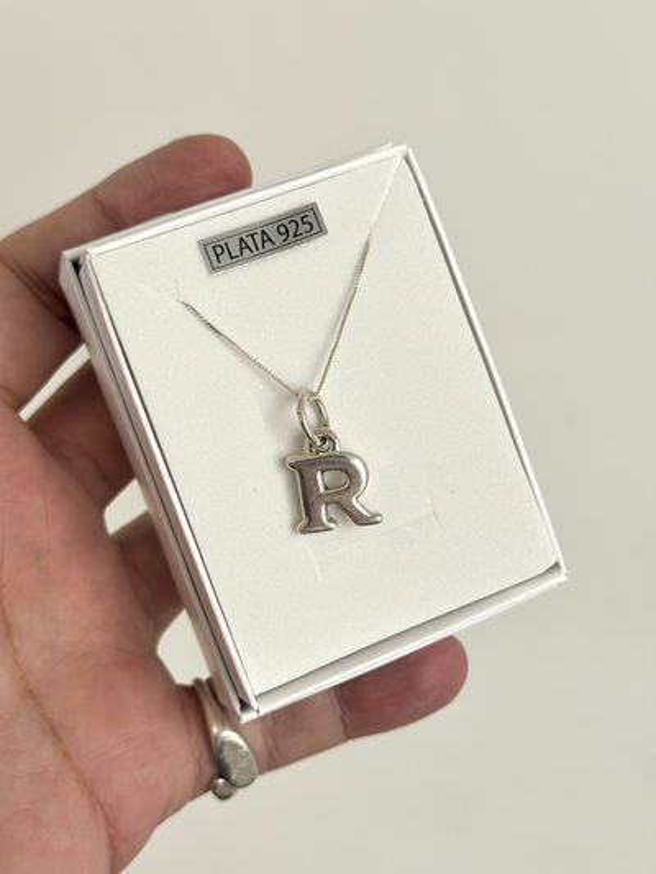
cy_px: 437
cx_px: 328
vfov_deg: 39.6
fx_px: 1212
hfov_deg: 30.3
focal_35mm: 48
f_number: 1.78
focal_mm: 6.76
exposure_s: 1/100
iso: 64
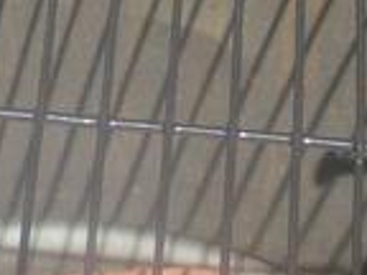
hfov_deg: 8.8
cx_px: 8
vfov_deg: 6.6
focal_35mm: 225
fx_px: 2385
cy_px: 0
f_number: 2.7
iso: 80
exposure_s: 1/448
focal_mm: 6
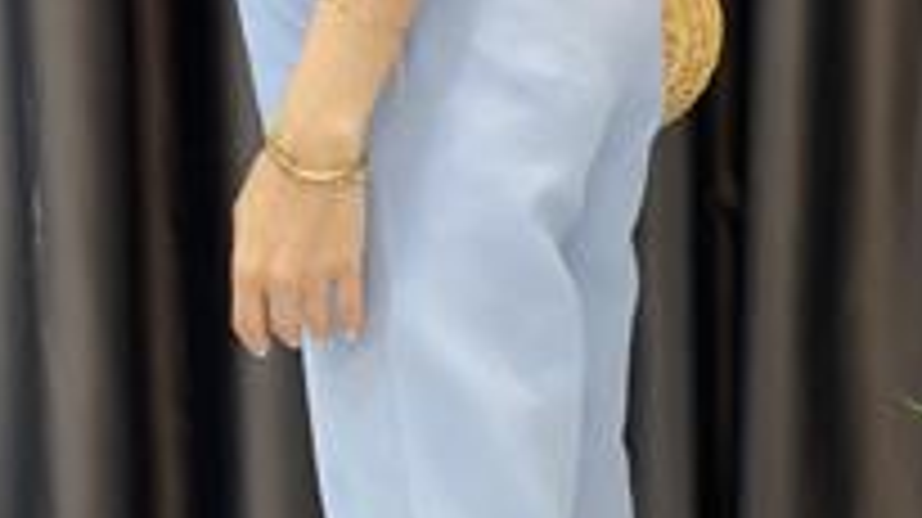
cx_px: 495
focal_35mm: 114
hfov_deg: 18.8
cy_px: 489
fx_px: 2785
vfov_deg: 10.5
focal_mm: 6
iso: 200
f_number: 2
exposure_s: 1/100
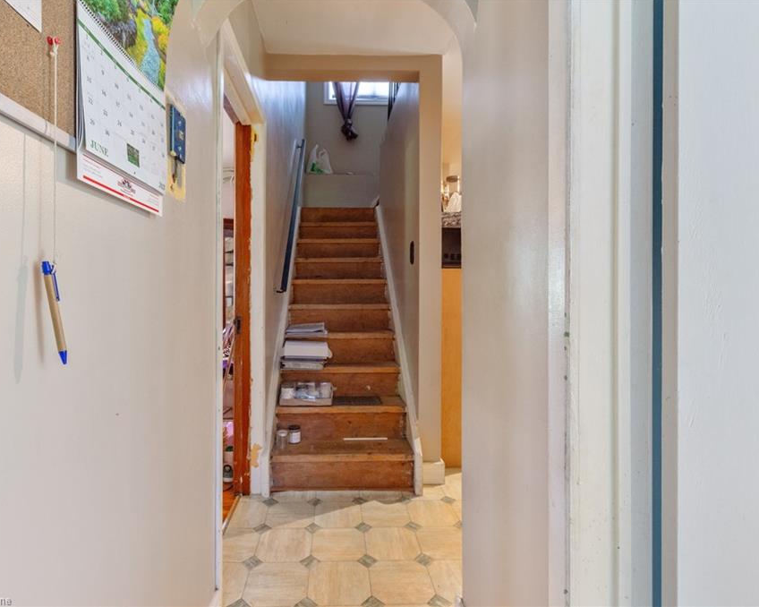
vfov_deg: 77.0
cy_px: 303
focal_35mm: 17
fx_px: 382
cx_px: 345
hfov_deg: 89.4
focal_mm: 10
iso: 500
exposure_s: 1/1.67
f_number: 9
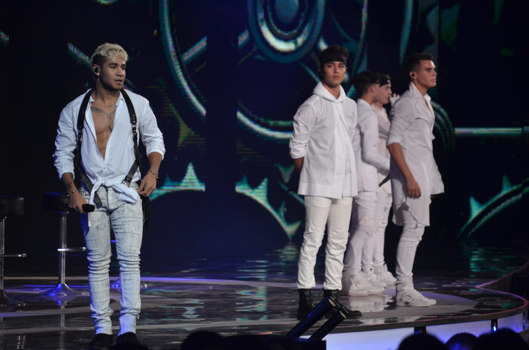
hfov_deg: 7.9
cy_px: 175
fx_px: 3849
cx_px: 264
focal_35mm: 262
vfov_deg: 5.2
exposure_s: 1/125
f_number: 5.3
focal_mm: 175
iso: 800
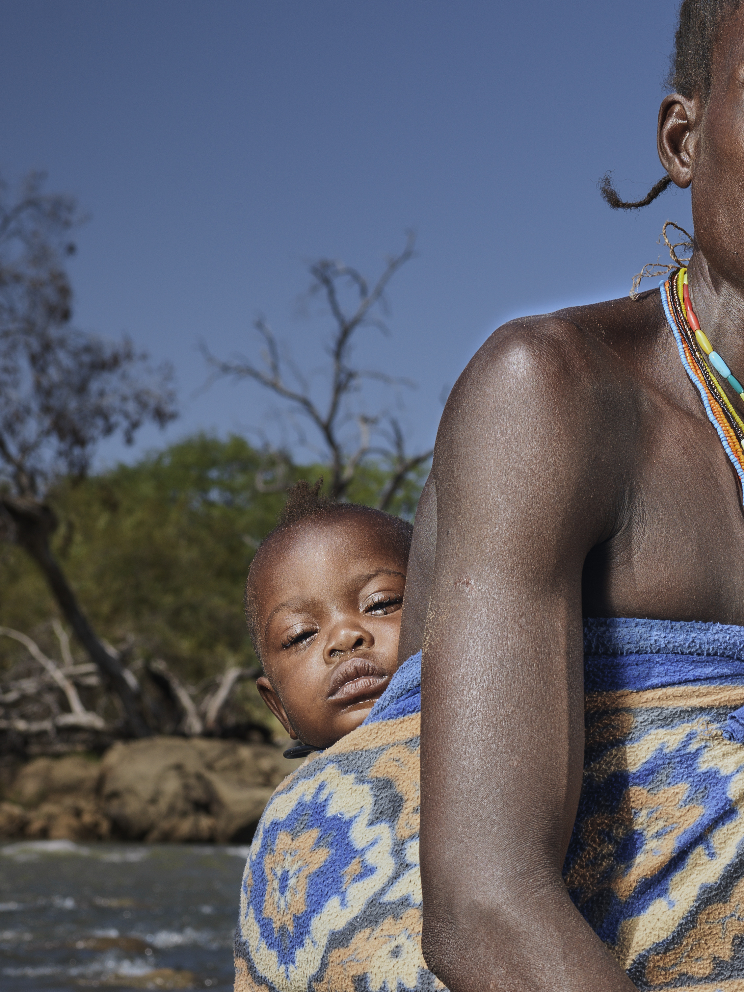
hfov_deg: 13.6
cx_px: 812
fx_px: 3067
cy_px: 876
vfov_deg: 18.1
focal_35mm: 107
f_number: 9.5
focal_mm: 50
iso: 100
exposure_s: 1/350
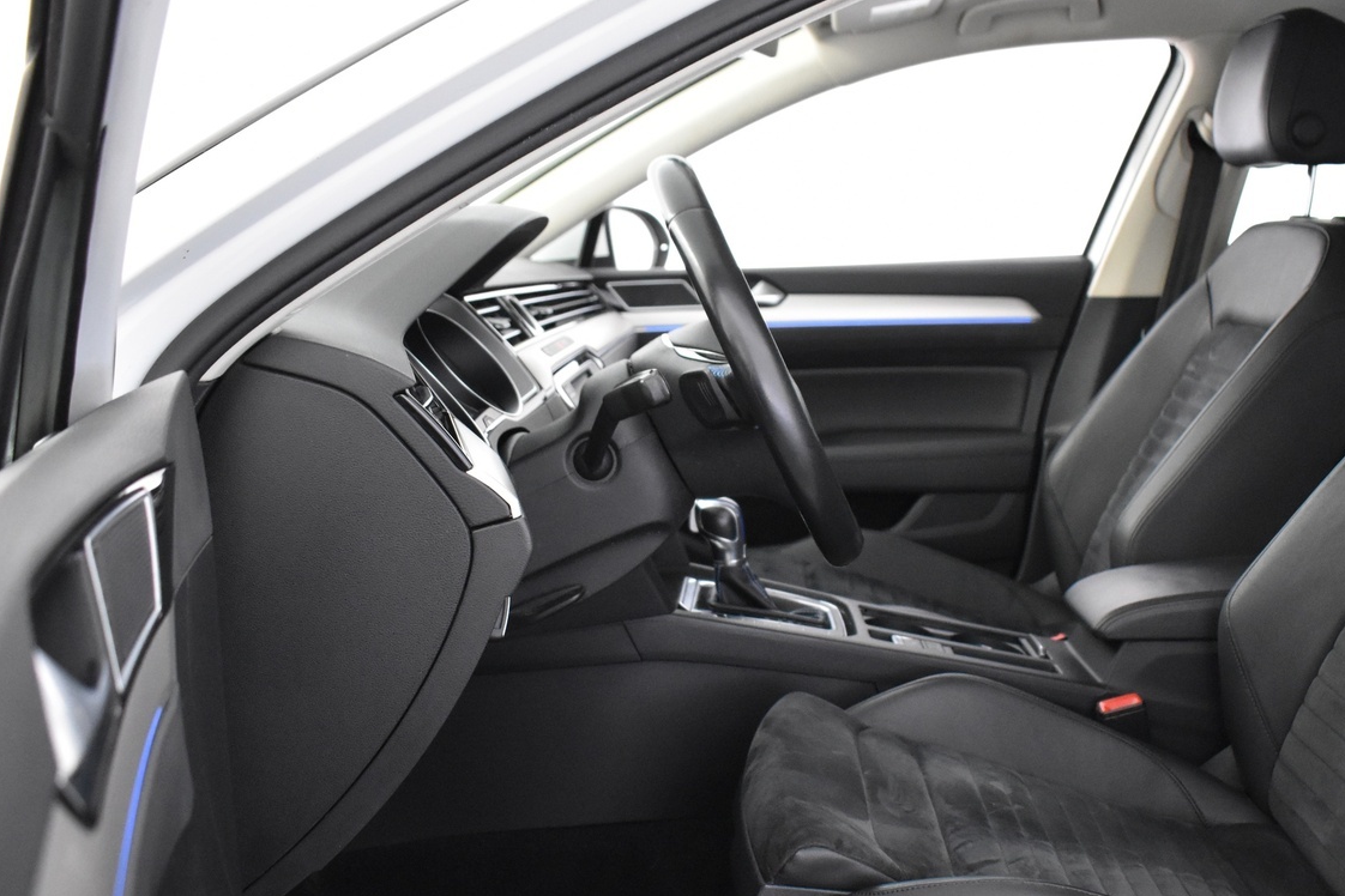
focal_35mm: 39
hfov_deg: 49.5
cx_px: 748
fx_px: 1457
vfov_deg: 33.9
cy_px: 587
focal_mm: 18
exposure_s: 1/30
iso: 3200
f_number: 3.5
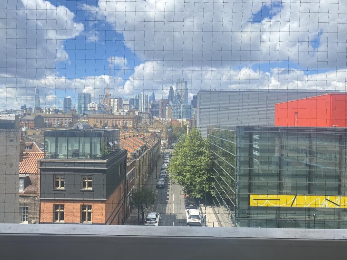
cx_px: 174
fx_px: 261
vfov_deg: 53.1
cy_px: 130
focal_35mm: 26
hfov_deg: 67.3
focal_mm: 4.25
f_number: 1.8
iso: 32
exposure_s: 1/1170
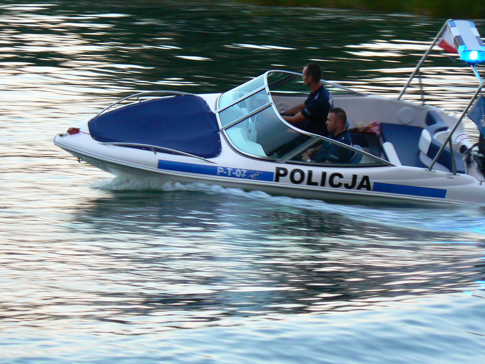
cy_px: 182
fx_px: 3124
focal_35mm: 223
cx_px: 242
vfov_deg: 6.7
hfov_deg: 8.9
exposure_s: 1/30
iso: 125
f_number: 3.3
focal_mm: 37.1
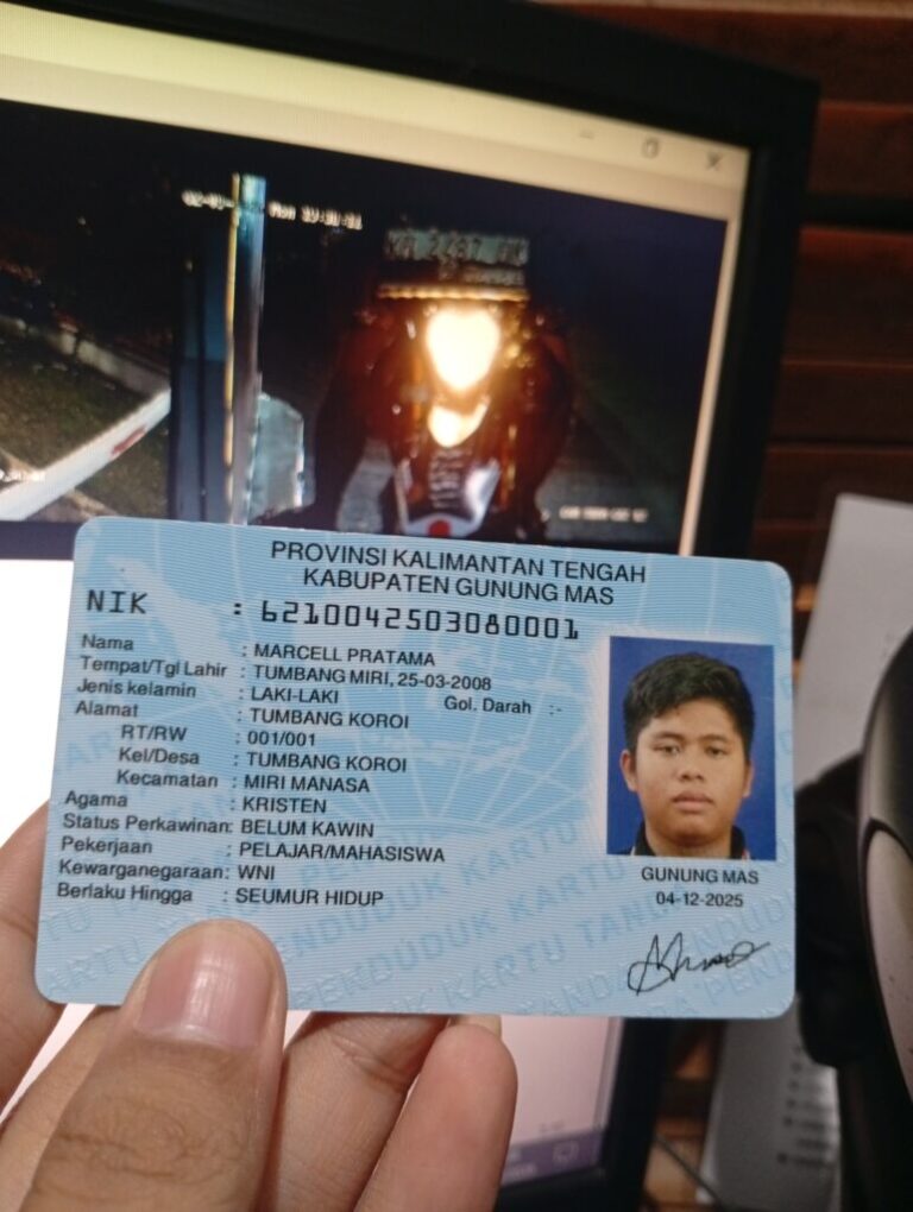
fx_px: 947
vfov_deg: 65.2
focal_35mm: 27
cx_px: 456
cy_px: 606
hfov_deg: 51.5
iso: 645
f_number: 1.8
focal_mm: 3.98
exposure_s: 1/25
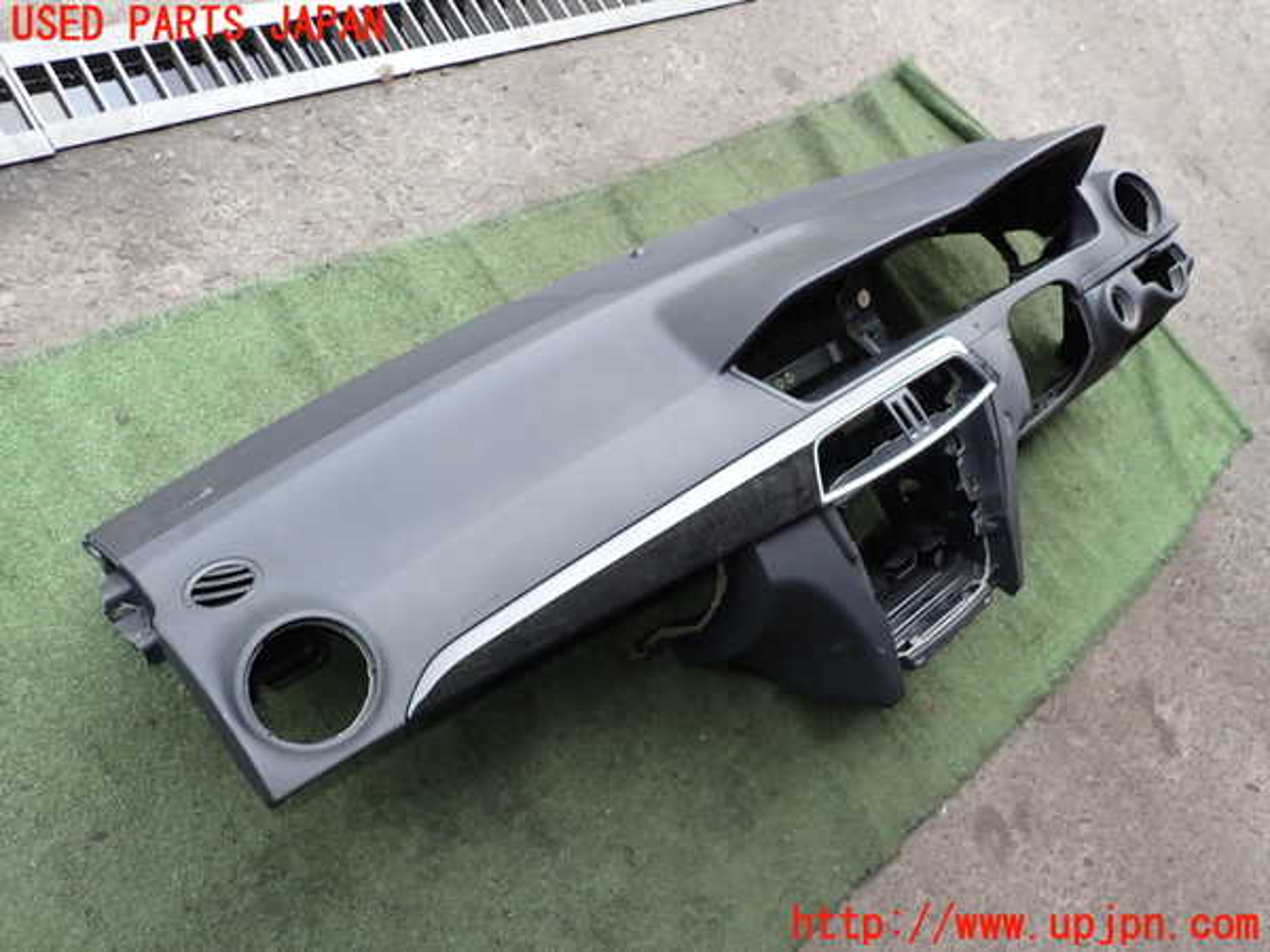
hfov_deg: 69.4
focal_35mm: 25
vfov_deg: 54.9
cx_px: 635
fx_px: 917
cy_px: 476
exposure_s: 1/80
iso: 100
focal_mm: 4.5
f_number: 2.8
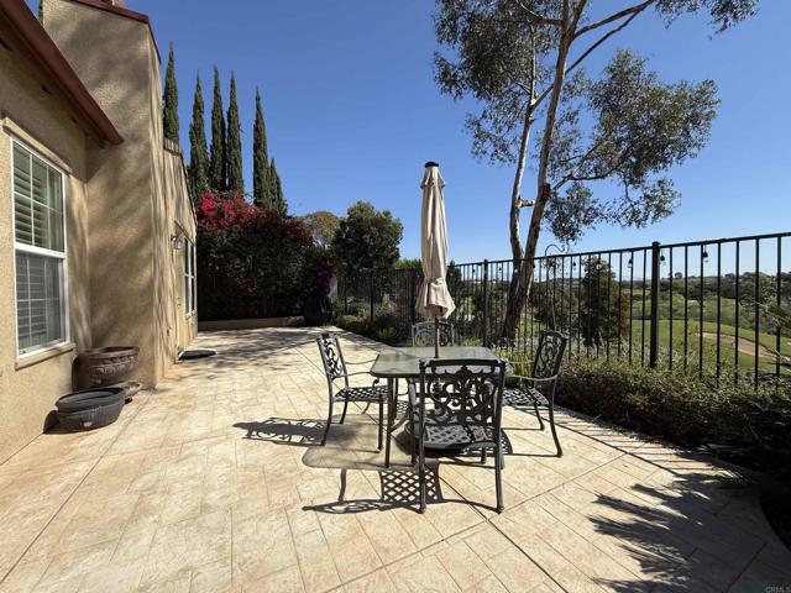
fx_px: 320
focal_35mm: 14
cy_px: 296
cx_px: 396
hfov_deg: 102.1
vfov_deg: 85.7
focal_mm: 2.22
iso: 50
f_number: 2.2
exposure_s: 1/2165
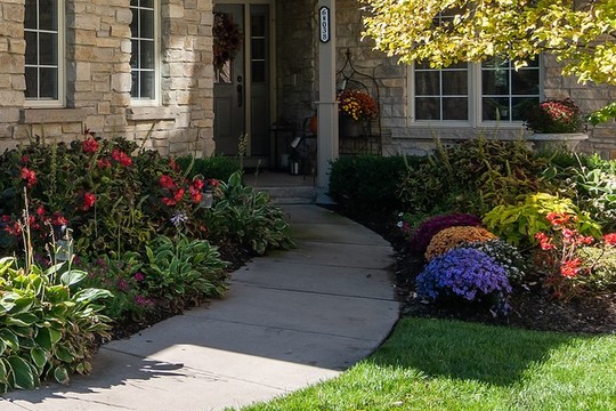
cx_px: -33
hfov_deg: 29.3
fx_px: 1078
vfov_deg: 20.6
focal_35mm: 63
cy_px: -33
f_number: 9
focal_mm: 14
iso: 100
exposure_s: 1/50
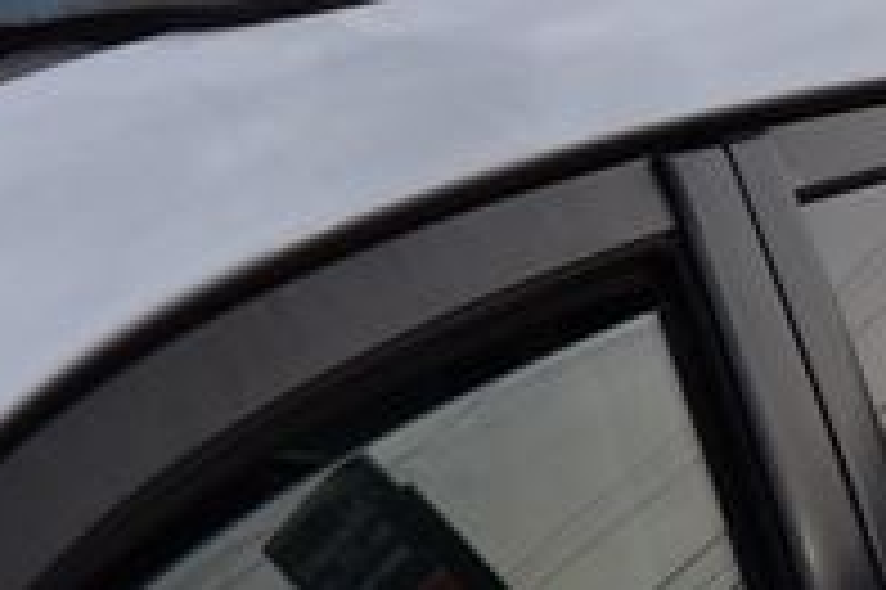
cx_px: -157
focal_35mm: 156
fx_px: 3836
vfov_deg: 8.7
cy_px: -54
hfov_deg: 12.9
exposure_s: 1/400
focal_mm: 32
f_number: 11
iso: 400
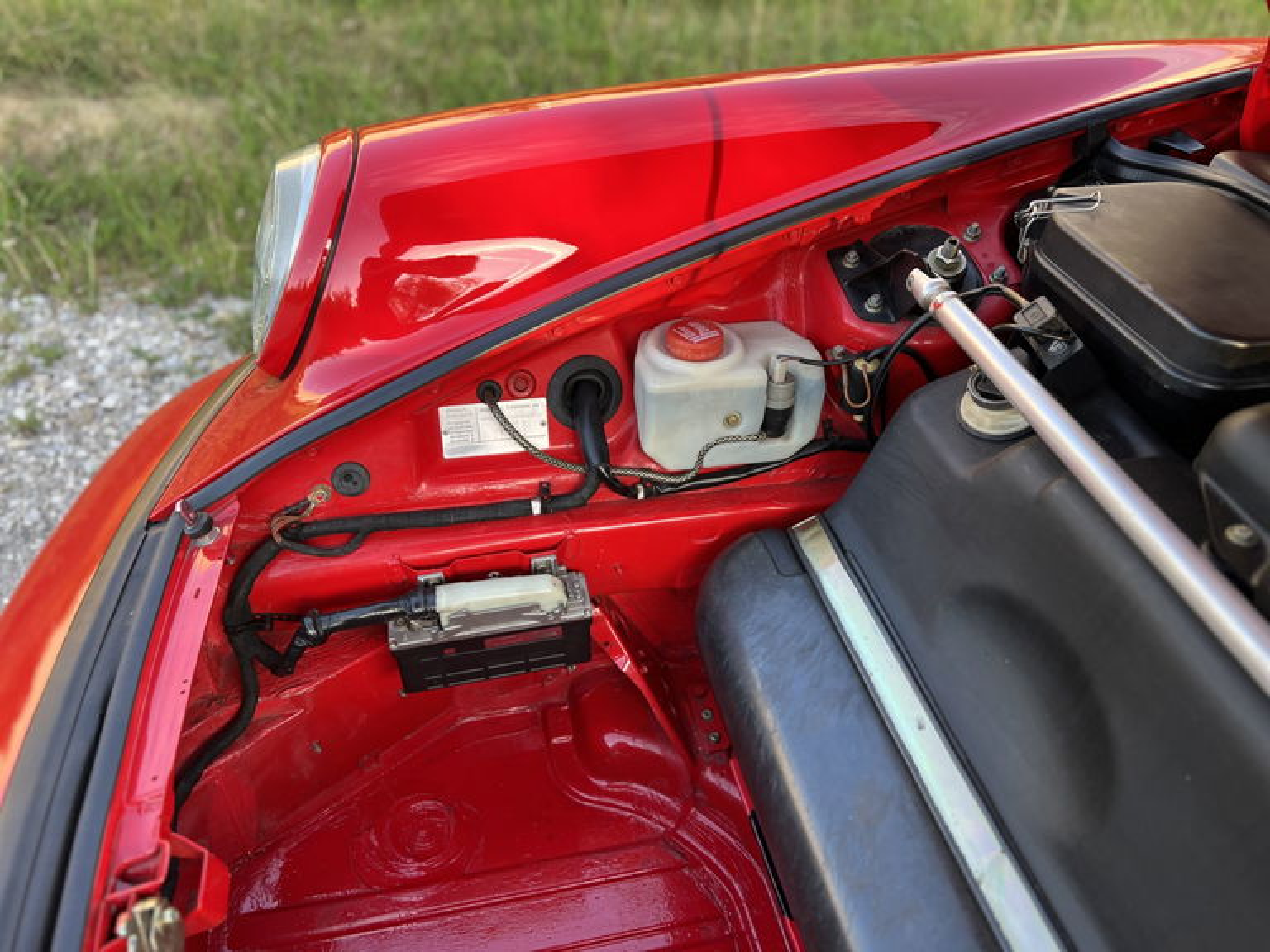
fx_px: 954
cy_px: 476
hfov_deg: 67.3
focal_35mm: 26
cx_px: 635
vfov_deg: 53.1
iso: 40
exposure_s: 1/121
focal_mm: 5.7
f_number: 1.5
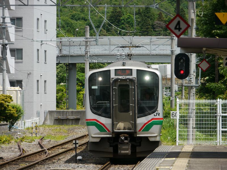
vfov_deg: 5.9
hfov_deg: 7.9
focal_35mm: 250
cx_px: 114
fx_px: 1639
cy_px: 85
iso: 100
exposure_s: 1/400
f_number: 5.8
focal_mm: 125
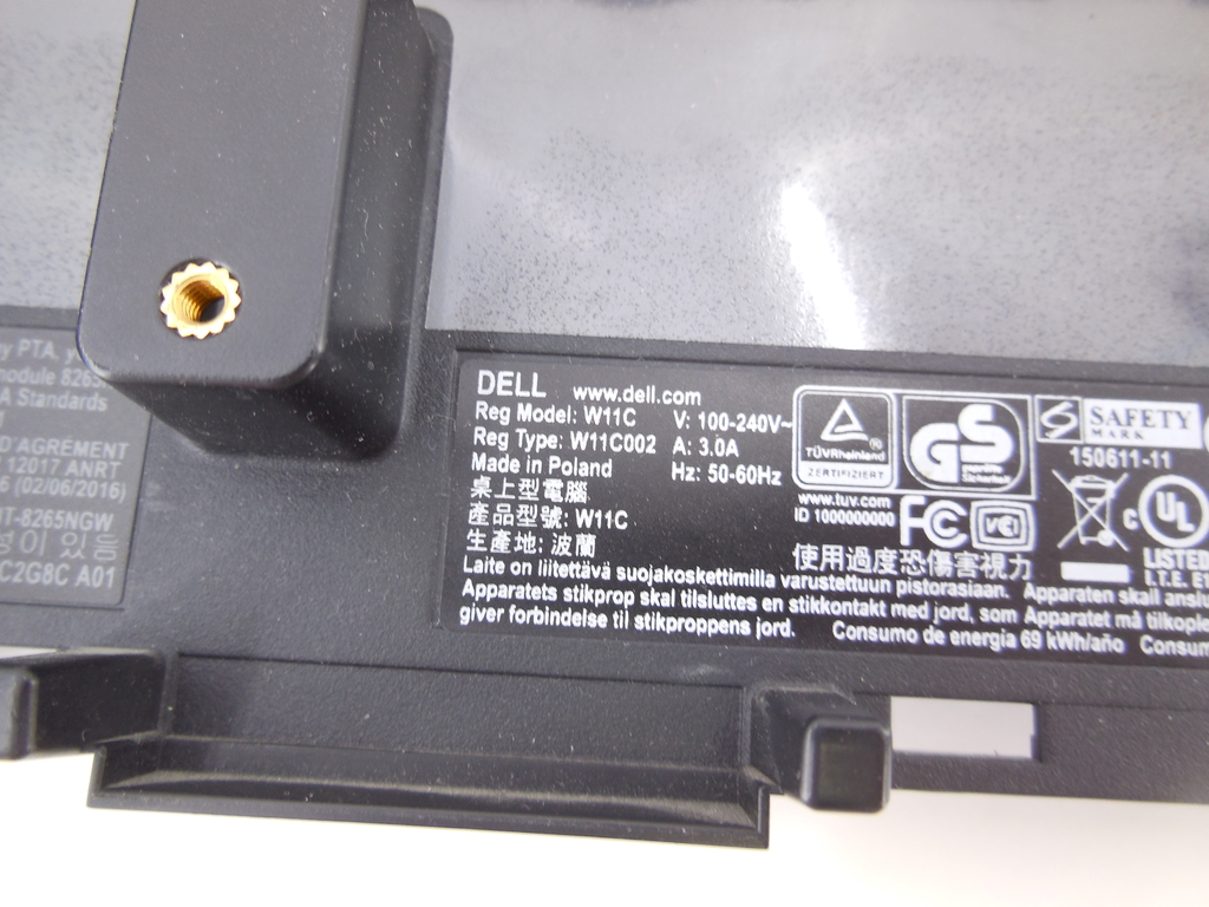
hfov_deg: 69.4
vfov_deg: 54.9
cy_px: 454
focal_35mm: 25
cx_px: 604
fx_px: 873
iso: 125
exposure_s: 1/13
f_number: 3.1
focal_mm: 4.5
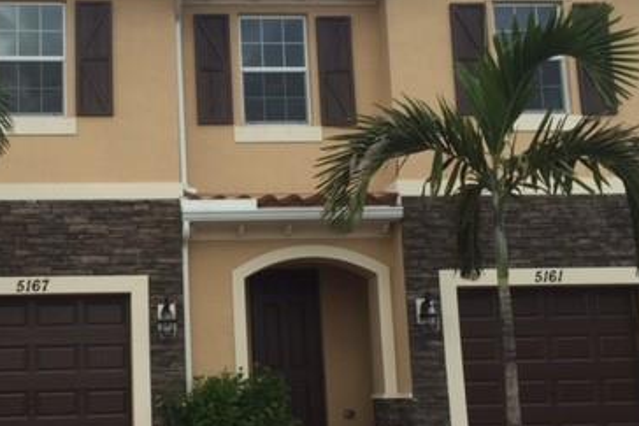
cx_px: 151
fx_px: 941
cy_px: 238
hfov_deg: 36.5
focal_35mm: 53
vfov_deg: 25.5
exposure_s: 1/879
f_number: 2.2
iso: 32
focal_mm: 4.15
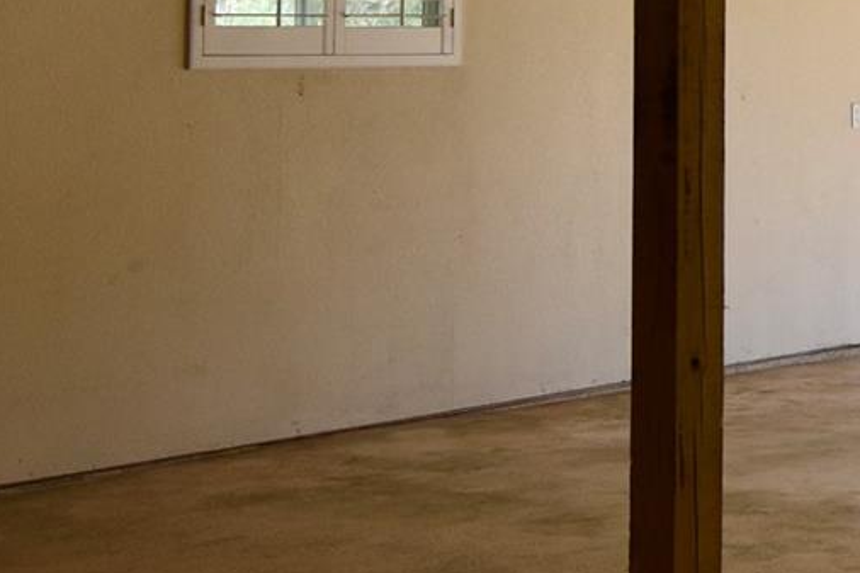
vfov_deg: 14.5
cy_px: -106
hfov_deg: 19.9
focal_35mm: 91
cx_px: 1215
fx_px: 2174
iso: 400
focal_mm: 15
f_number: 7.1
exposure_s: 1/200
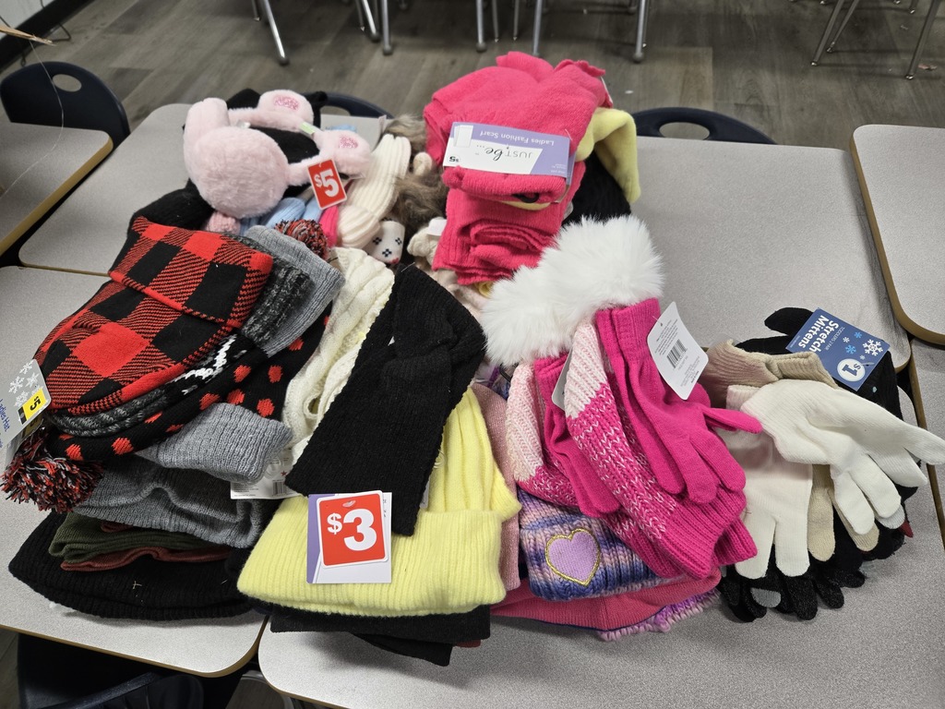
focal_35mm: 23
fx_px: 628
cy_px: 354
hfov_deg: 73.9
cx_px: 472
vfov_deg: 58.9
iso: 160
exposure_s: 1/120
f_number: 1.8
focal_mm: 5.4
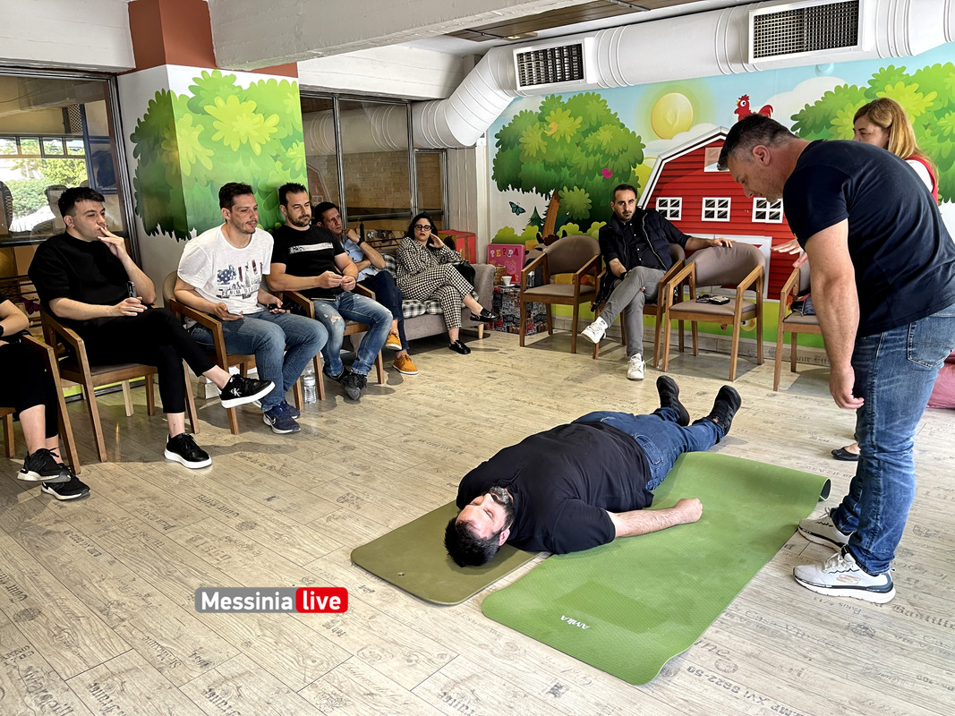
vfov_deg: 53.1
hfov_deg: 67.3
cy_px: 358
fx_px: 717
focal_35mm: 26
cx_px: 478
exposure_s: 1/50
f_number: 1.6
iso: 100
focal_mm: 5.1
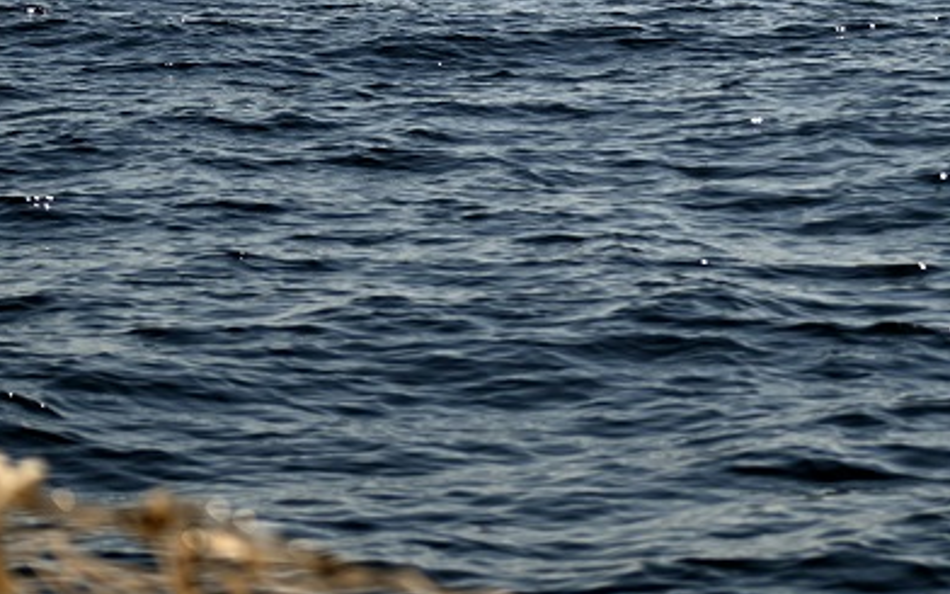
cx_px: 729
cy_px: -185
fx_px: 4712
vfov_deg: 7.1
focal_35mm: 182
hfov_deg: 11.5
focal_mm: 70
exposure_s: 1/2500
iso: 100
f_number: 4.5
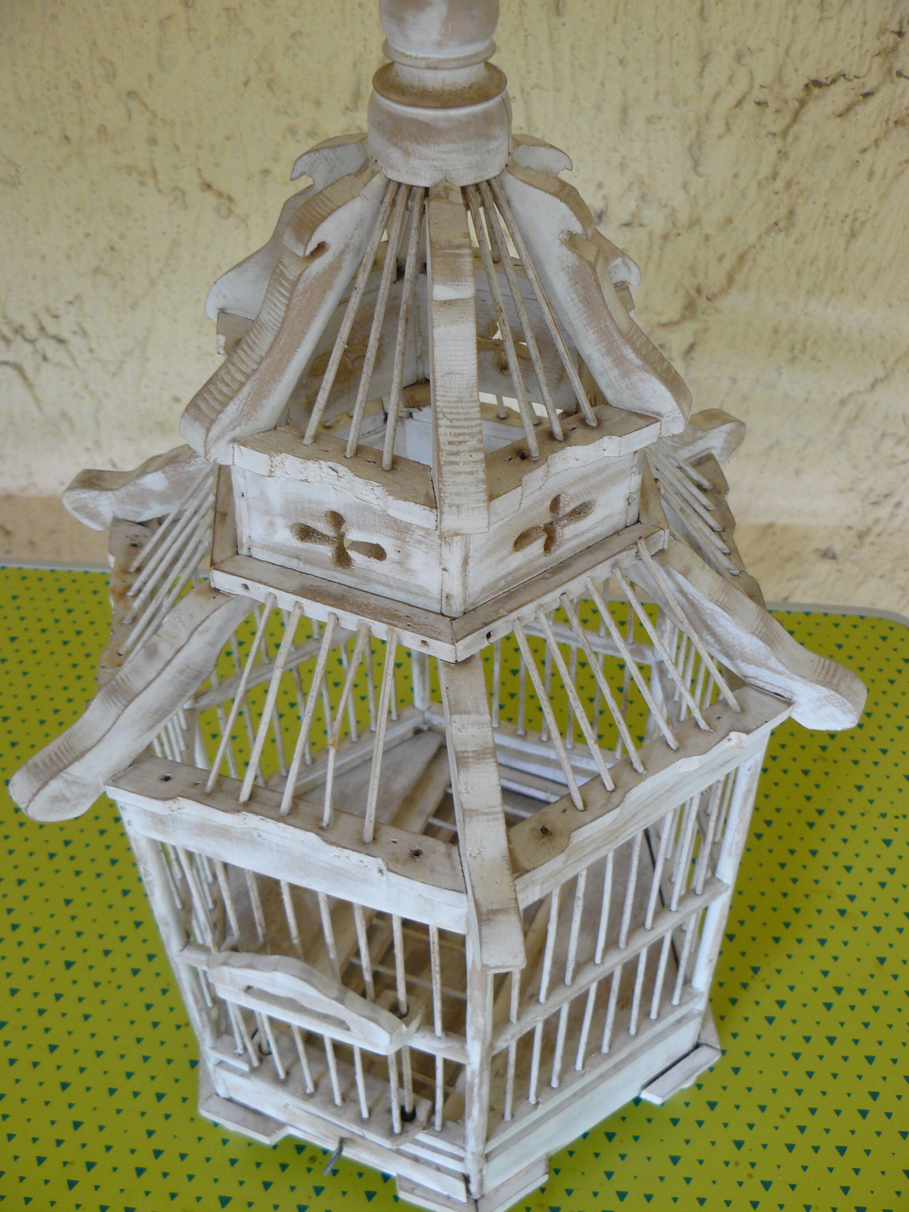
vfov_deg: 51.4
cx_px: 454
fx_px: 1260
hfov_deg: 39.7
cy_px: 606
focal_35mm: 36
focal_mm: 6
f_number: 2.8
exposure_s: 1/30
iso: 125
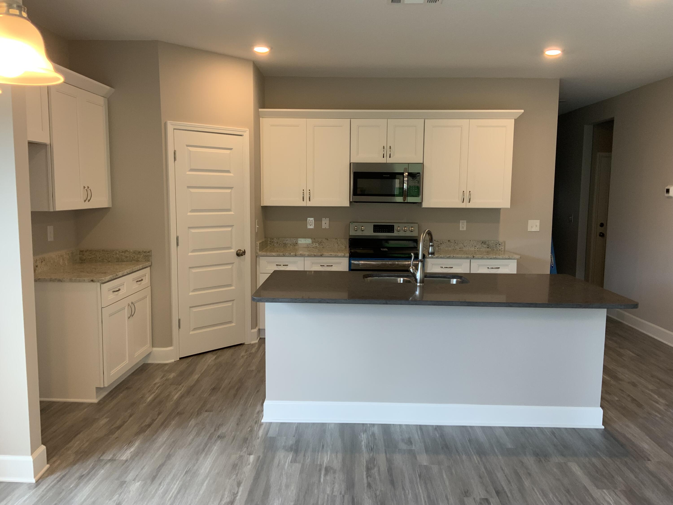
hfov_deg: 61.7
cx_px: 336
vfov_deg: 48.2
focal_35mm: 29
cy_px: 252
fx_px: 564
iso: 50
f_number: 1.8
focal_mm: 3
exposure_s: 1/60
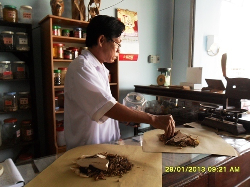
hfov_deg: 65.3
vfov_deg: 51.3
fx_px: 195
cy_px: 94
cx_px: 125
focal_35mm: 27
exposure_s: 1/45
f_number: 3.5
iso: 160
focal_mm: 4.9
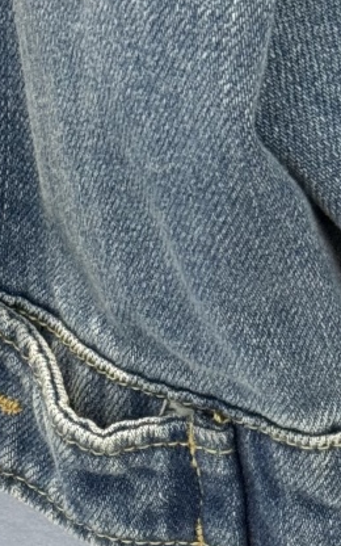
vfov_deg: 11.5
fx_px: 2617
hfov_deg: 7.4
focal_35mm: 176
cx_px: 269
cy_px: 791
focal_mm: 6.76
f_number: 1.78
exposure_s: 1/100
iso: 160
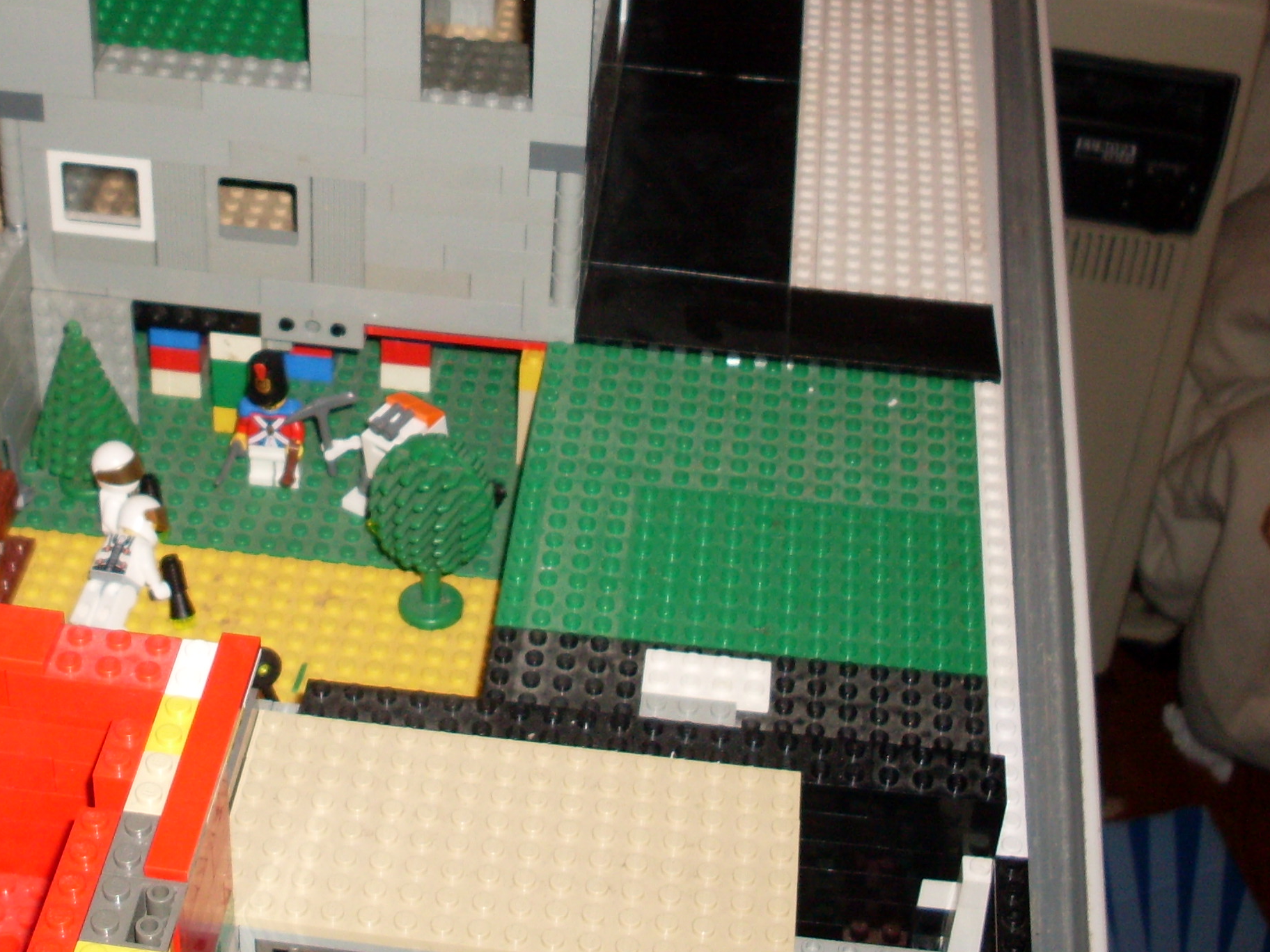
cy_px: 203
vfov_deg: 21.4
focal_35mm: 68
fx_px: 2495
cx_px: 477
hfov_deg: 28.5
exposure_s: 1/45
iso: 100
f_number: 2.8
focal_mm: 6.3
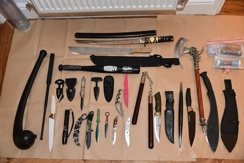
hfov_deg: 54.4
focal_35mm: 35
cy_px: 82
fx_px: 237
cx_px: 122
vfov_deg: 37.9
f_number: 4
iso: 1000
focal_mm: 35
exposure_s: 1/60
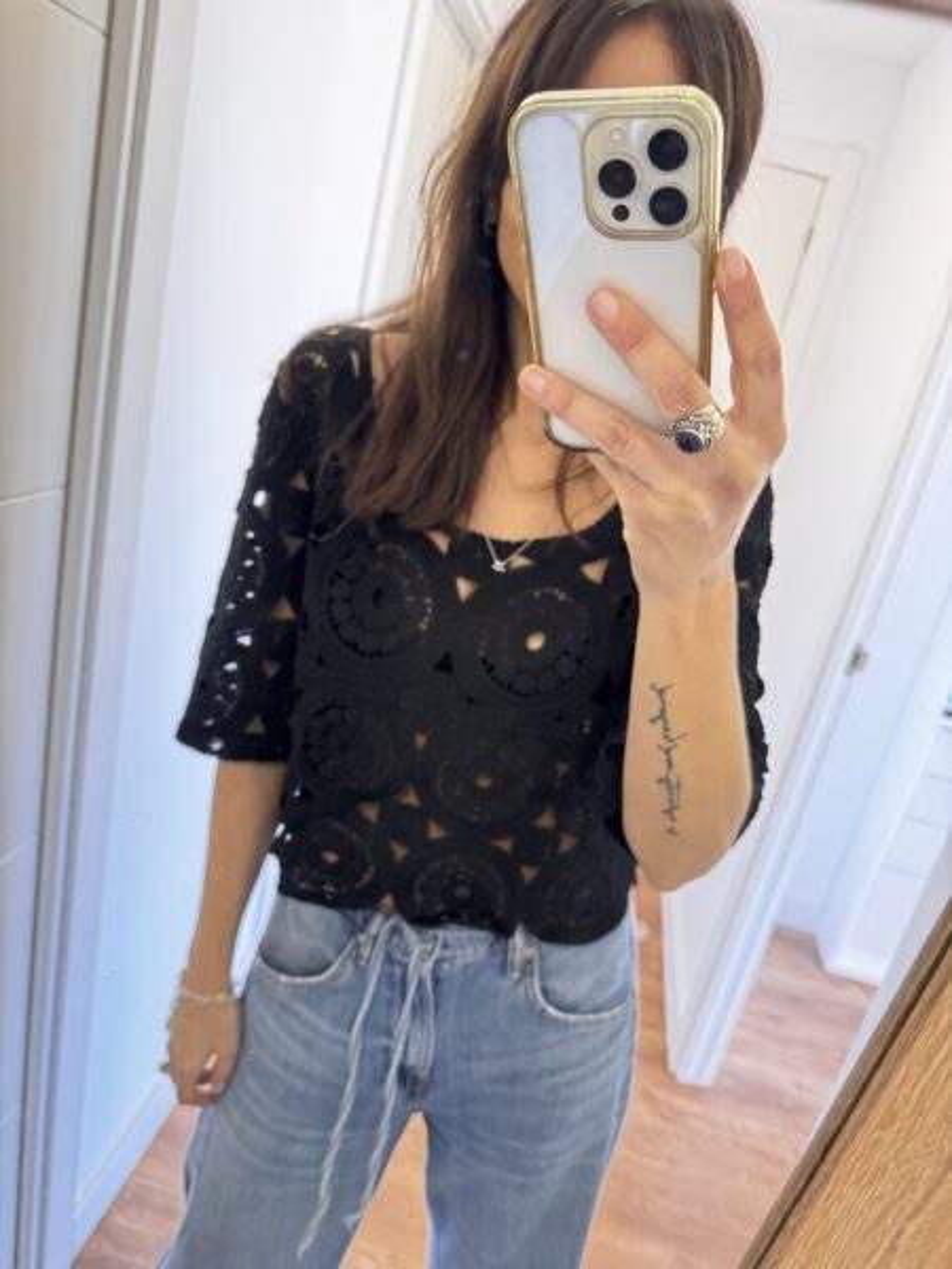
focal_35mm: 24
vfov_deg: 71.6
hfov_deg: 56.8
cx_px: 476
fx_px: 880
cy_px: 634
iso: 500
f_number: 1.78
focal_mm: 6.76
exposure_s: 1/60
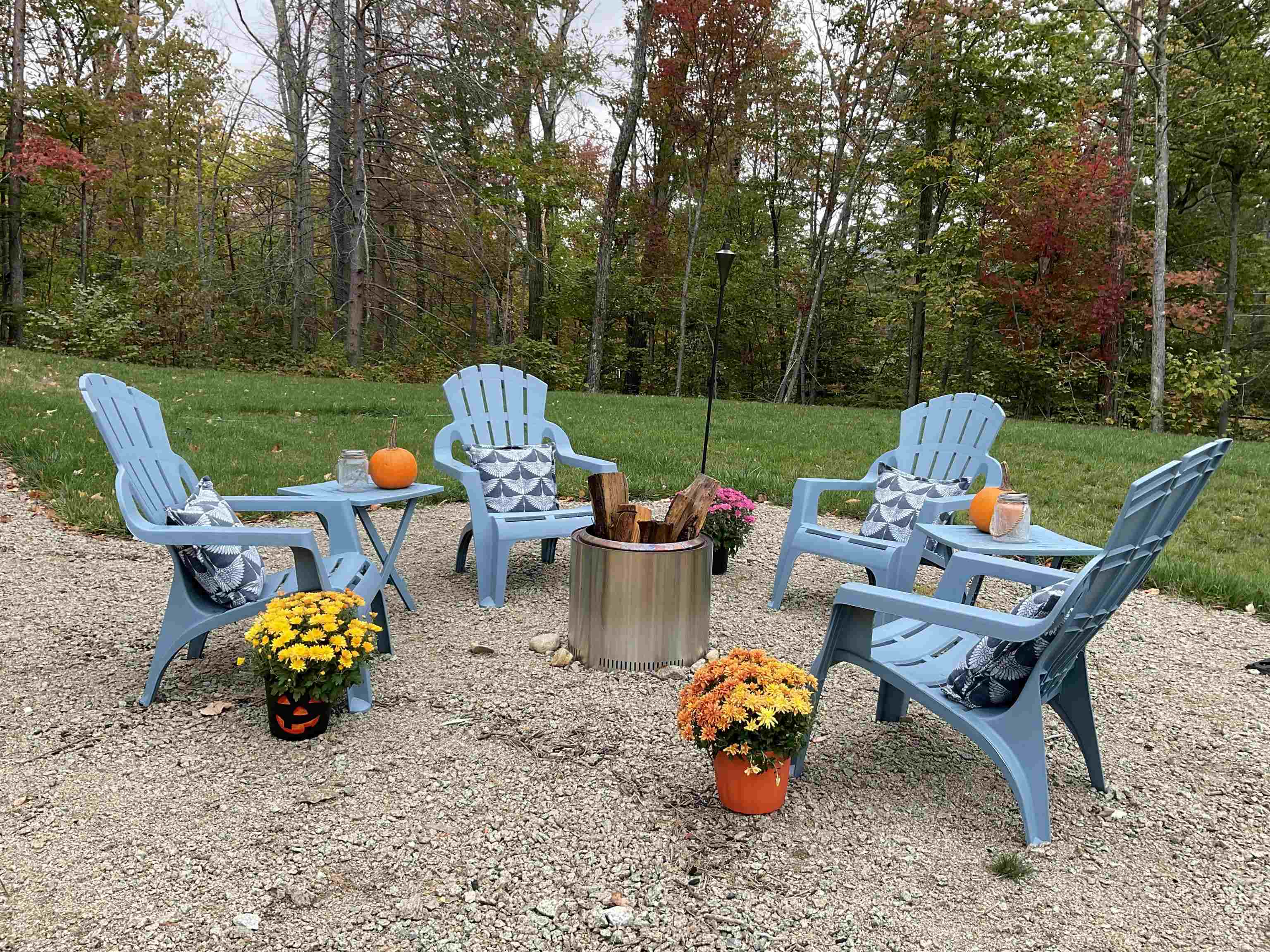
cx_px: 635
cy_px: 476
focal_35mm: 29
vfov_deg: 48.2
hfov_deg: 61.7
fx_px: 1064
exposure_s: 1/151
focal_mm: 3
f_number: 1.8
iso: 16
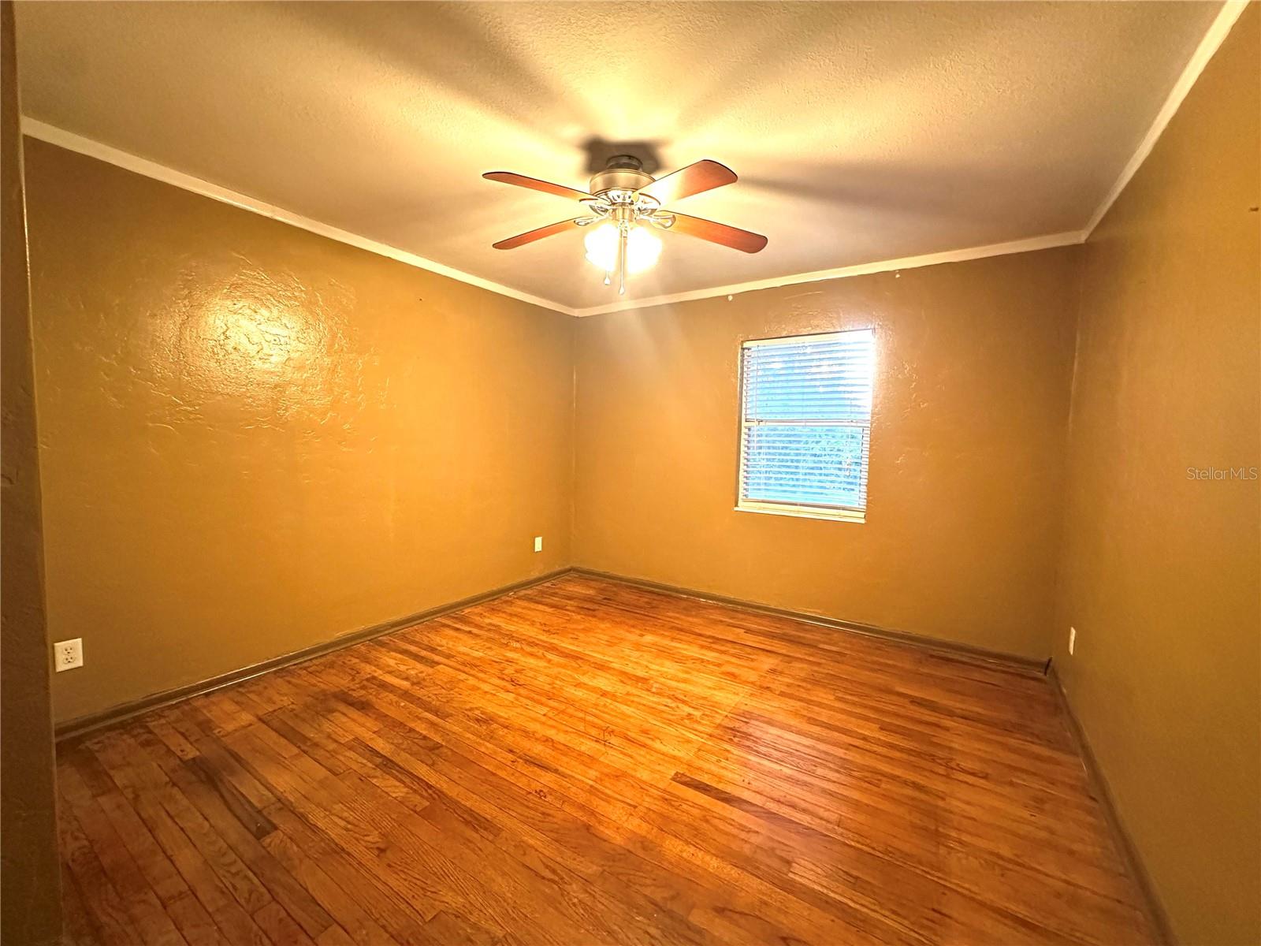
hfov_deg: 102.1
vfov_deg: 85.7
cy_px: 473
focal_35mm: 14
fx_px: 510
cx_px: 630
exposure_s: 1/60
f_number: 2.2
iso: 1000
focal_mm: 2.22
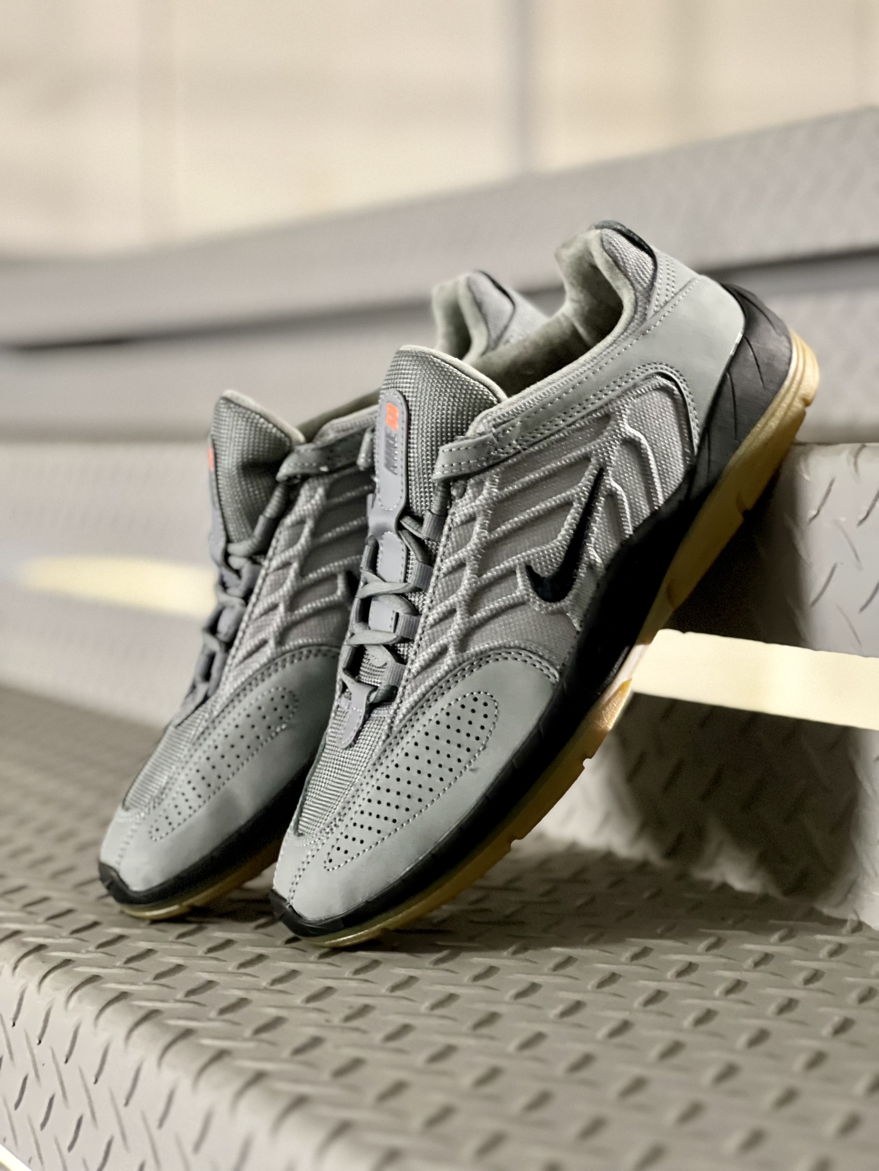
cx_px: 440
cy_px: 586
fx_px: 2607
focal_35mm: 77
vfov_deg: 25.3
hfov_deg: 19.1
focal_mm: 9
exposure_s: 1/14
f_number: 2.8
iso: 800
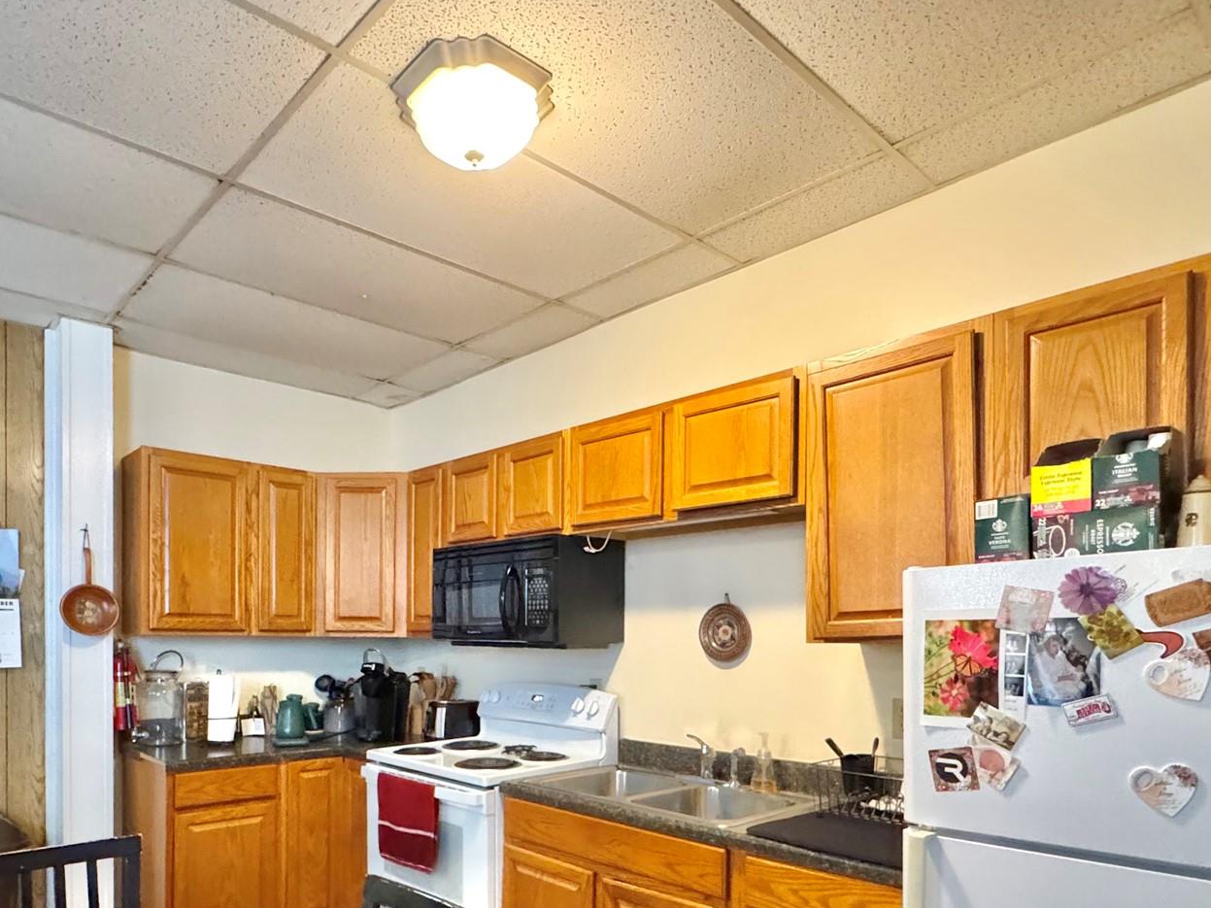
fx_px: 805
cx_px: 513
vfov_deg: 56.8
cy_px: 648
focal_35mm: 23
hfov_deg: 73.5
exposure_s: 1/60
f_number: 2.2
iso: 1250
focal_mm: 2.22
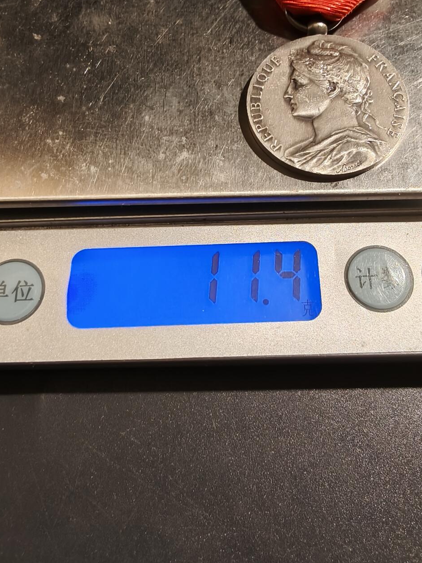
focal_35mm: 33
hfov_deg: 42.9
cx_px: 227
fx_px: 536
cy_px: 225
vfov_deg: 54.9
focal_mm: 2.32
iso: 160
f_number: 2
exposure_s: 1/50
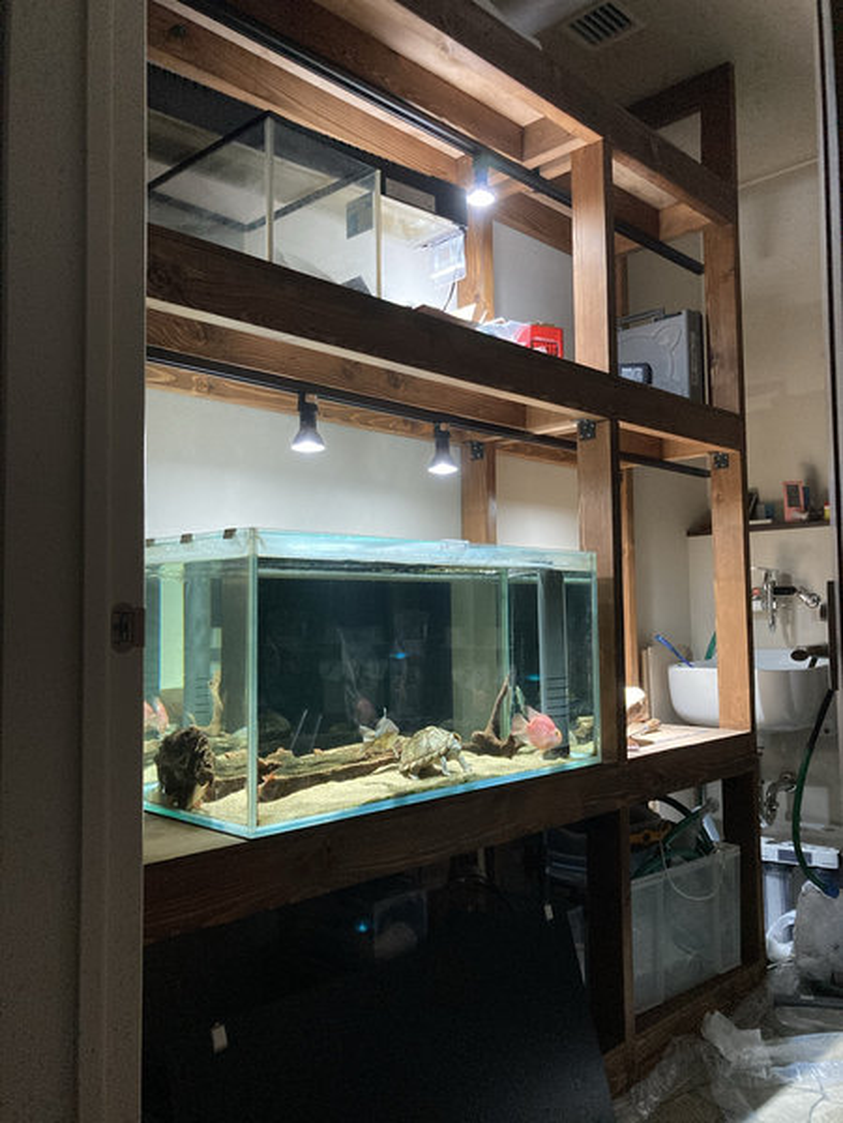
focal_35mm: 28
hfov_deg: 49.7
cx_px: 422
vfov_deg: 63.4
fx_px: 909
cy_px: 562
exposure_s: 1/40
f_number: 1.8
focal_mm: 3.99
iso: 400
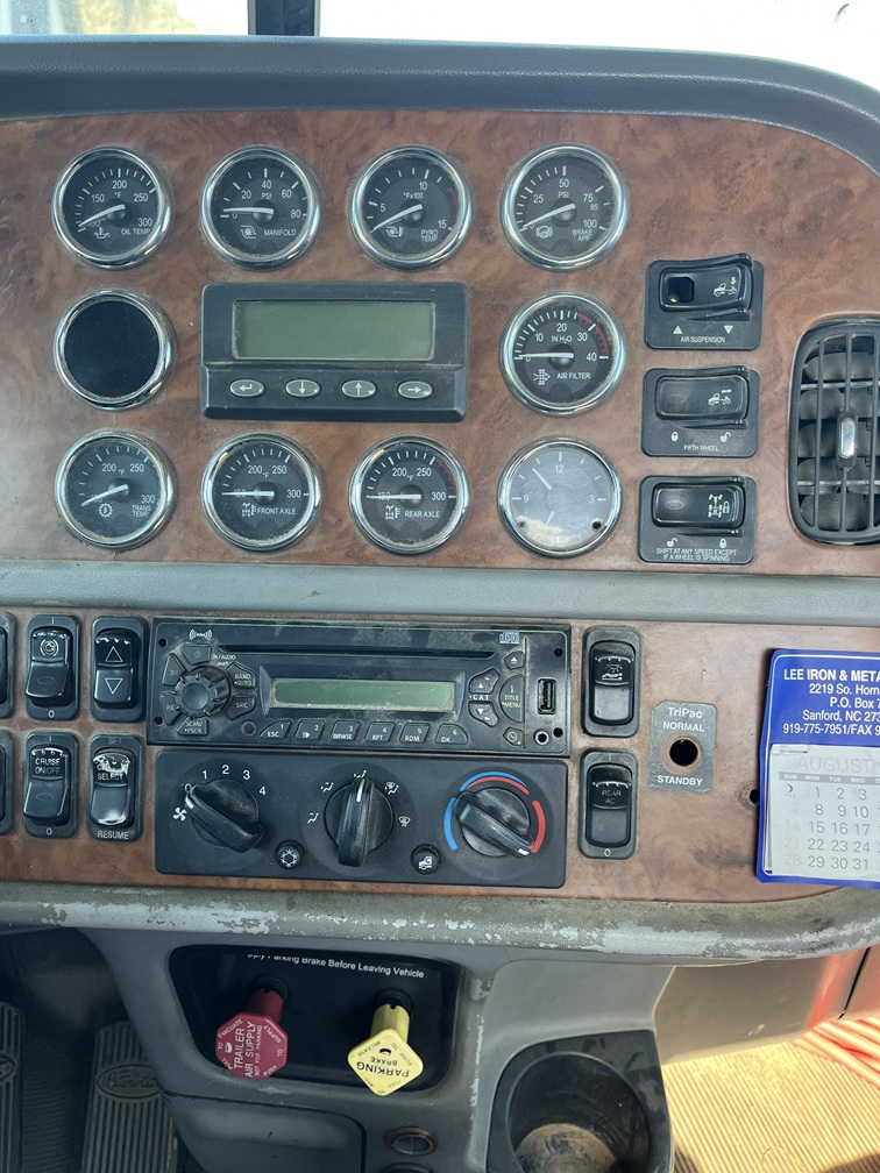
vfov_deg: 67.3
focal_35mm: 26
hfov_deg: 53.1
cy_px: 586
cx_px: 440
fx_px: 881
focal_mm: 5.1
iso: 80
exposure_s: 1/122
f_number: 1.6
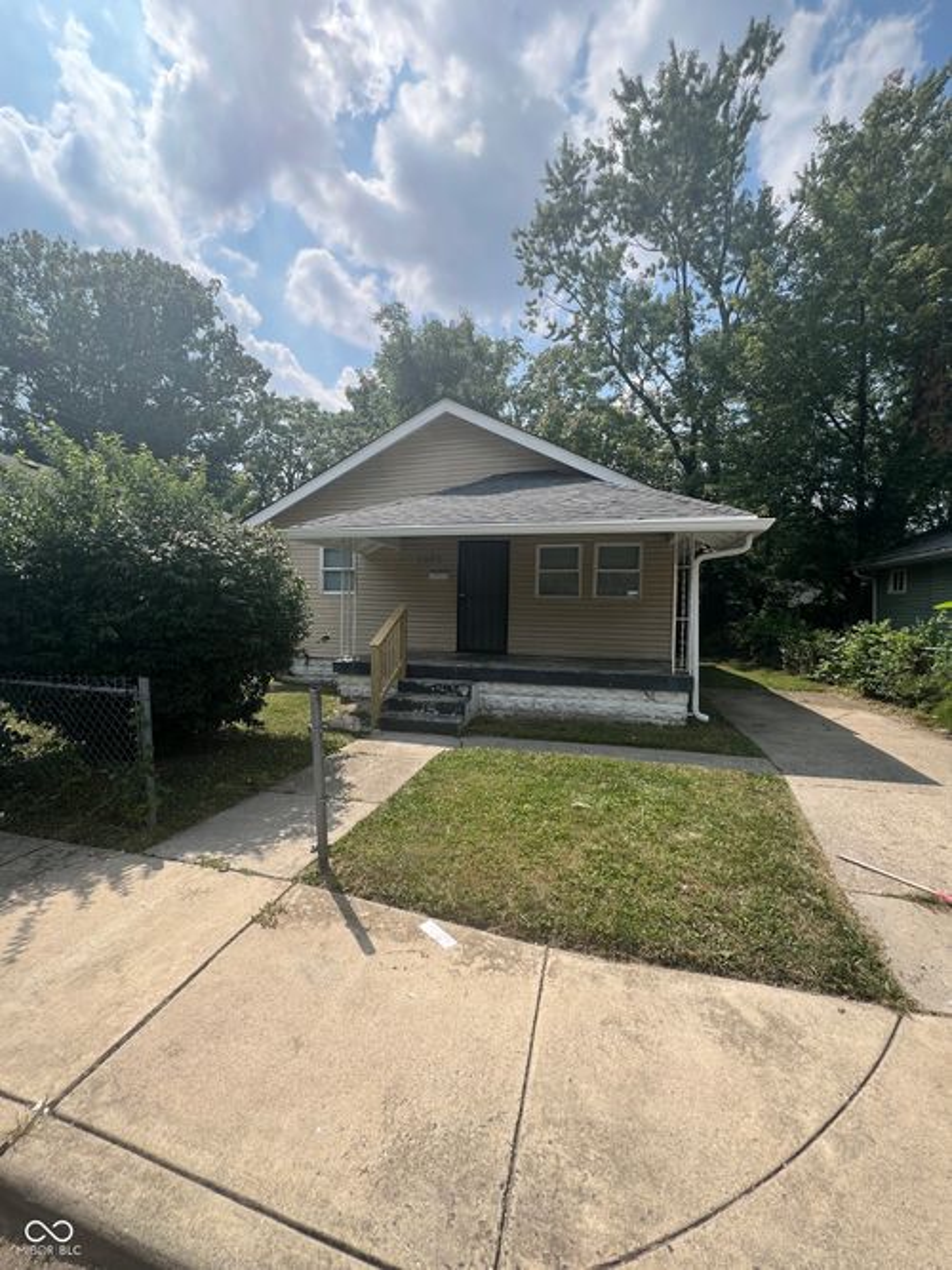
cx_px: 476
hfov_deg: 89.9
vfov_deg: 106.2
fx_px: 477
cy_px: 635
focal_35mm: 13
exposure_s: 1/1096
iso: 32
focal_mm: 1.57
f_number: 1.8
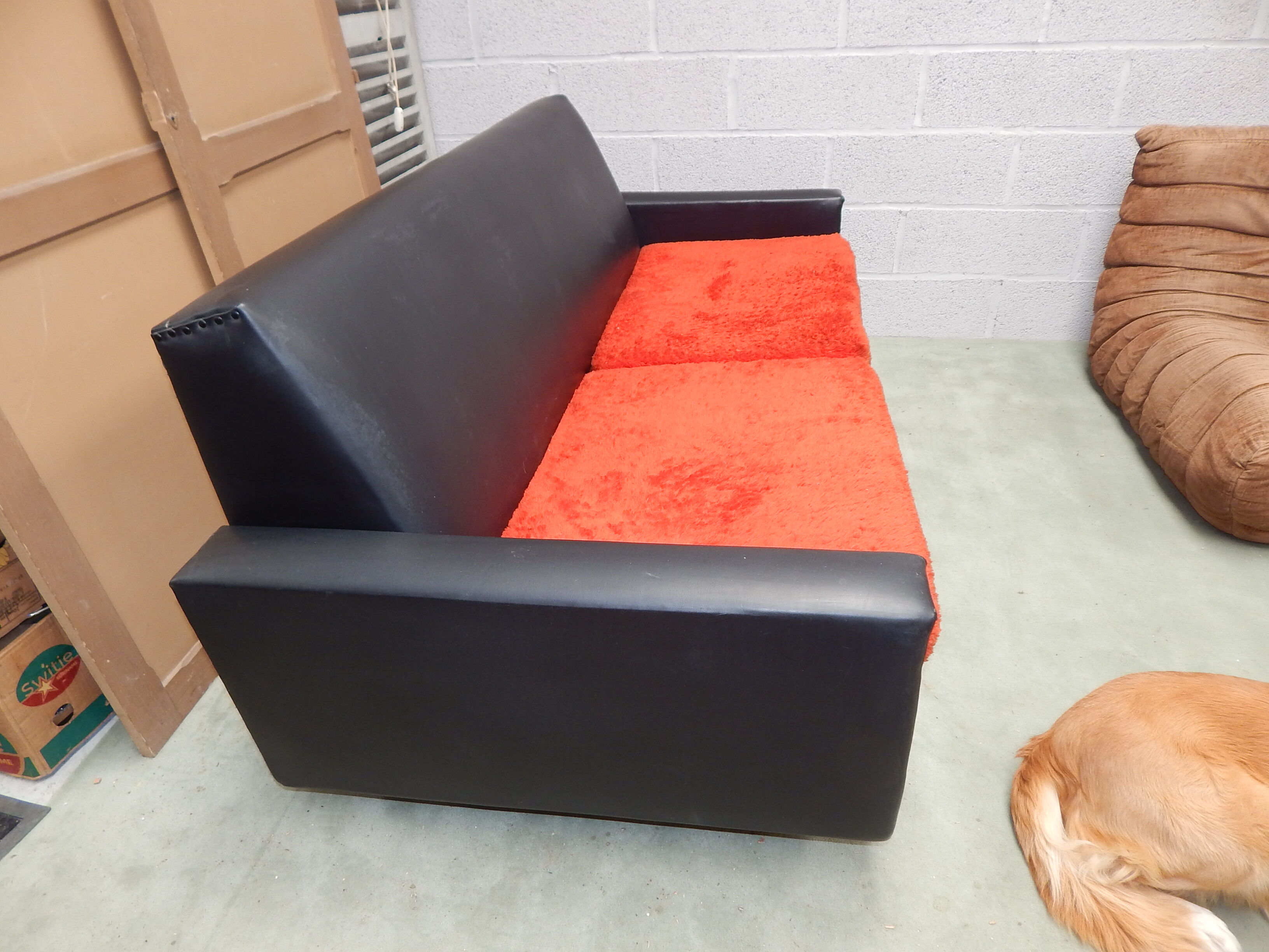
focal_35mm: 22
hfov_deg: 76.4
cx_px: 634
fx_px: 807
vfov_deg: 61.1
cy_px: 476
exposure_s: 1/30
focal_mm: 4
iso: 160
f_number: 3
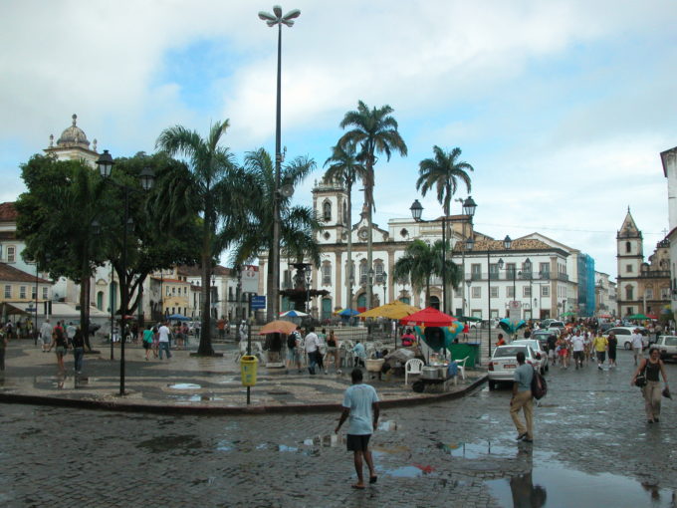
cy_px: 254
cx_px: 338
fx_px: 685
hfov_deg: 52.6
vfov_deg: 40.7
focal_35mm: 35
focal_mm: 8.9
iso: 200
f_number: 7.1
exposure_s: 1/600
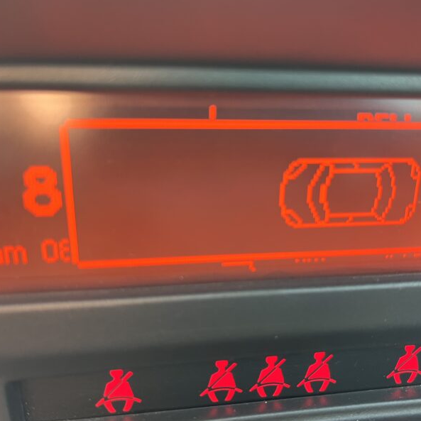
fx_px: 427
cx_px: 241
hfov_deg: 52.3
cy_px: 209
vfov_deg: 52.5
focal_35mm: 31
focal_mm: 5.1
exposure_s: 1/50
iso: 125
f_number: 1.6
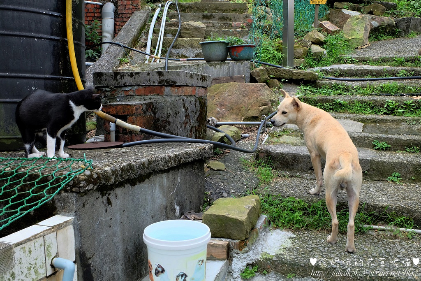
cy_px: 140
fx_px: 409
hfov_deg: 54.4
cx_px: 210
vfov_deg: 37.9
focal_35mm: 35
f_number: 8
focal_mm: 23.2
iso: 800
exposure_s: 1/240
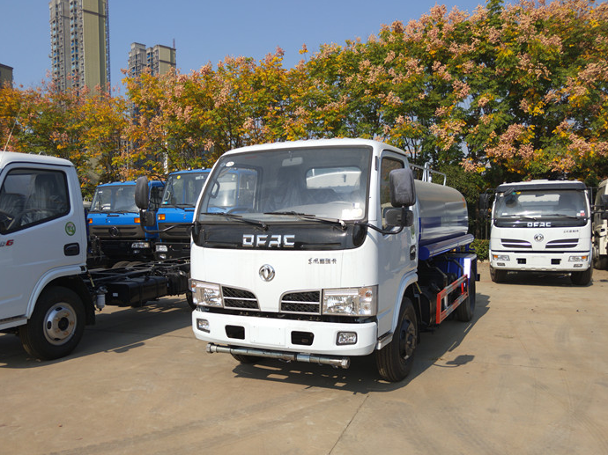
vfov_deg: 48.1
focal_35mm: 29
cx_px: 294
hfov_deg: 61.7
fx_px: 509
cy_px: 254
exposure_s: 1/1936
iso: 101
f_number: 1.7
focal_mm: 4.28
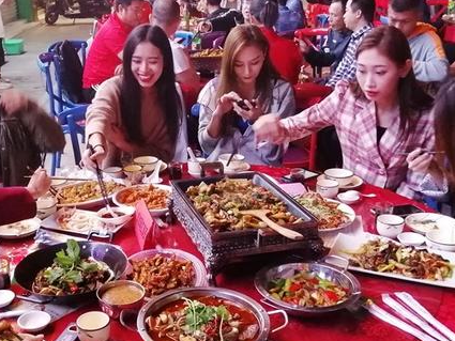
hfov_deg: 42.6
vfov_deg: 32.9
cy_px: 183
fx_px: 579
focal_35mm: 44
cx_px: 174
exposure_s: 1/25
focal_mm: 3.64
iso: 640
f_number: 1.8
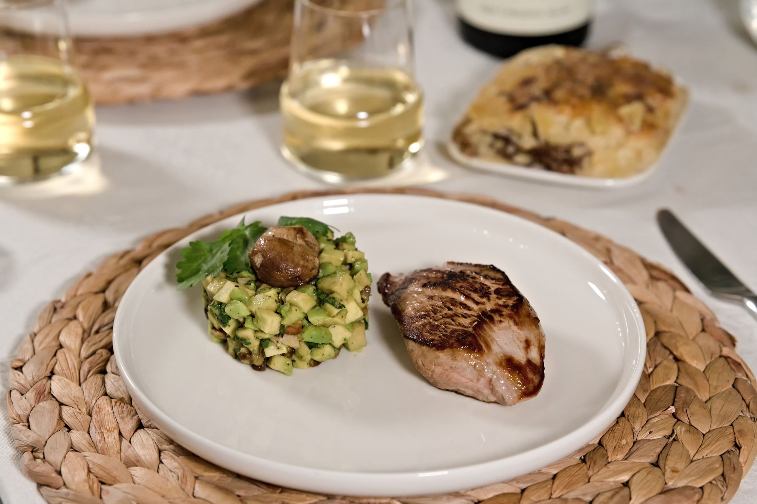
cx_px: 378
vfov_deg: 16.1
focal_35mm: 85
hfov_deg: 23.9
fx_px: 1787
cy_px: 252
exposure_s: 1/400
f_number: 4.5
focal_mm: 85
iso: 2500
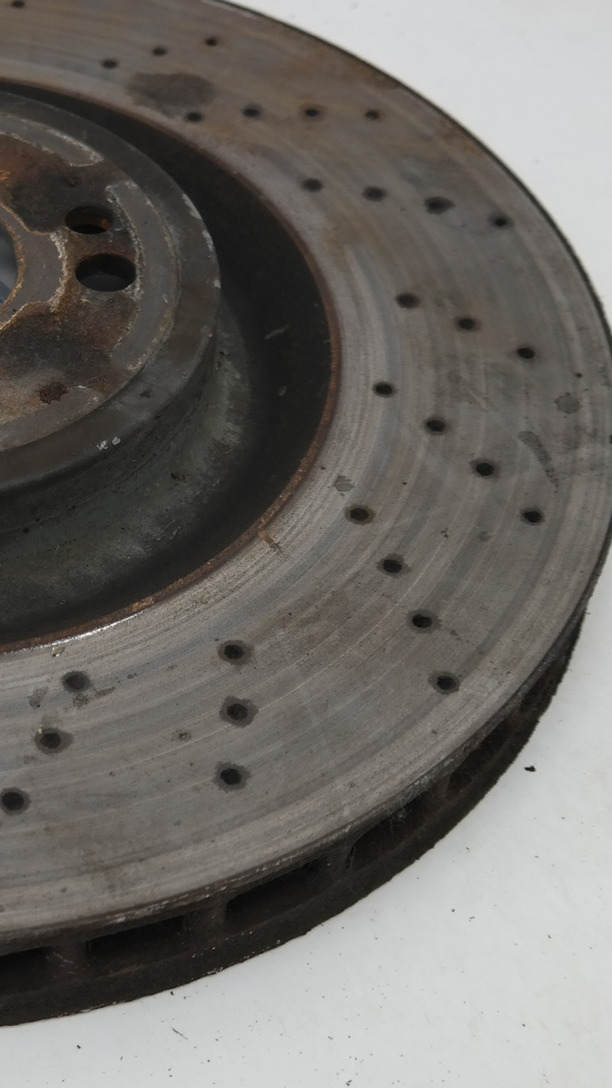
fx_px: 1789
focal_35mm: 62
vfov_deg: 33.8
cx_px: -67
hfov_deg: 18.6
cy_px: 502
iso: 200
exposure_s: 1/40
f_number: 3.5
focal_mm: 20
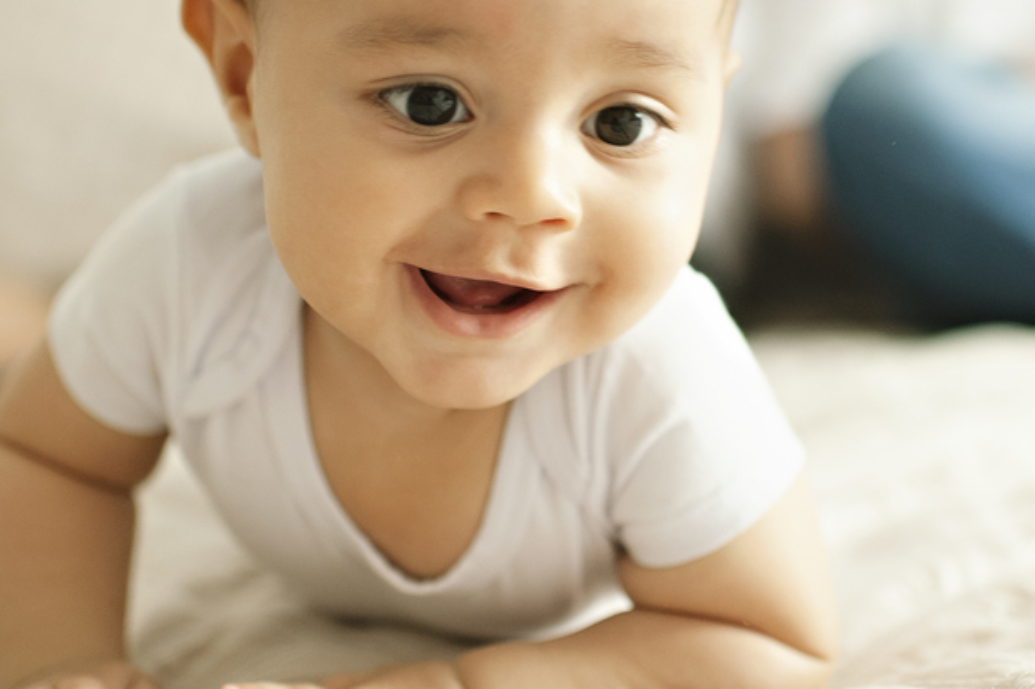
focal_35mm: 70
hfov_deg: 28.8
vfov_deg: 19.3
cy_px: 183
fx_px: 2011
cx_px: 624
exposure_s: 1/125
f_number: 2
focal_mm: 35
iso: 800
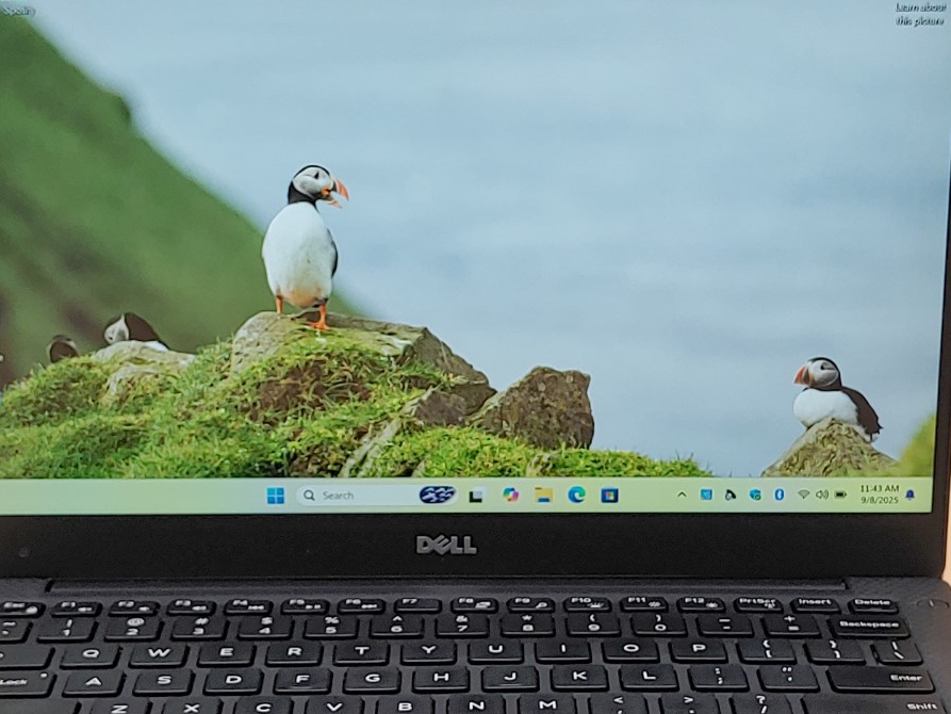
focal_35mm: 79
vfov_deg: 18.6
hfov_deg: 24.7
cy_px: 463
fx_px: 2171
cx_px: 442
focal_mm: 4.36
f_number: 1.8
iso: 50
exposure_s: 1/66
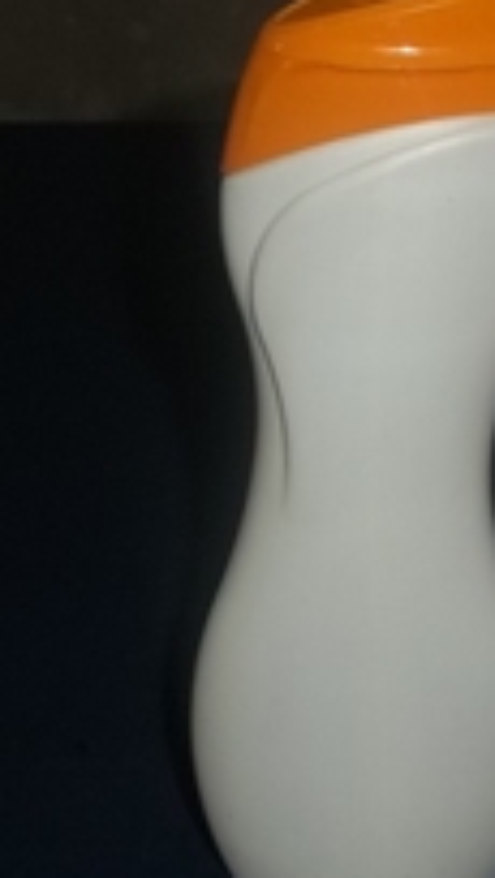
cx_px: 353
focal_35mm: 96
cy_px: 441
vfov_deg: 22.2
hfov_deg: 12.6
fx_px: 2236
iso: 64
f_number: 3.1
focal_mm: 6.5
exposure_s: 1/30
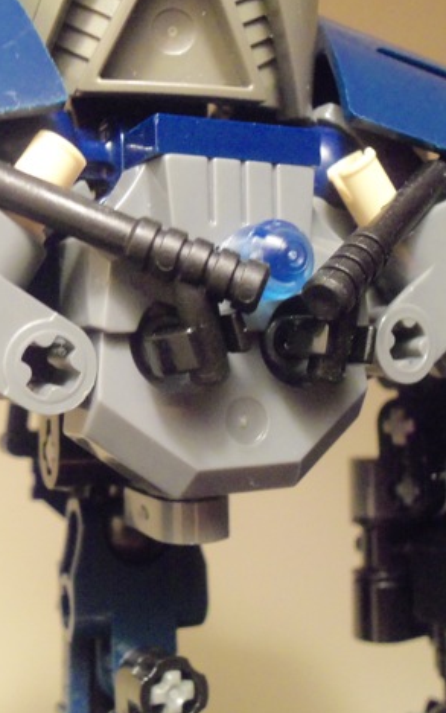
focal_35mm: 42
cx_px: 180
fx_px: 816
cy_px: 356
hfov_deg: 30.5
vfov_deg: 47.2
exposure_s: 1/30
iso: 400
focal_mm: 5.2
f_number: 3.4
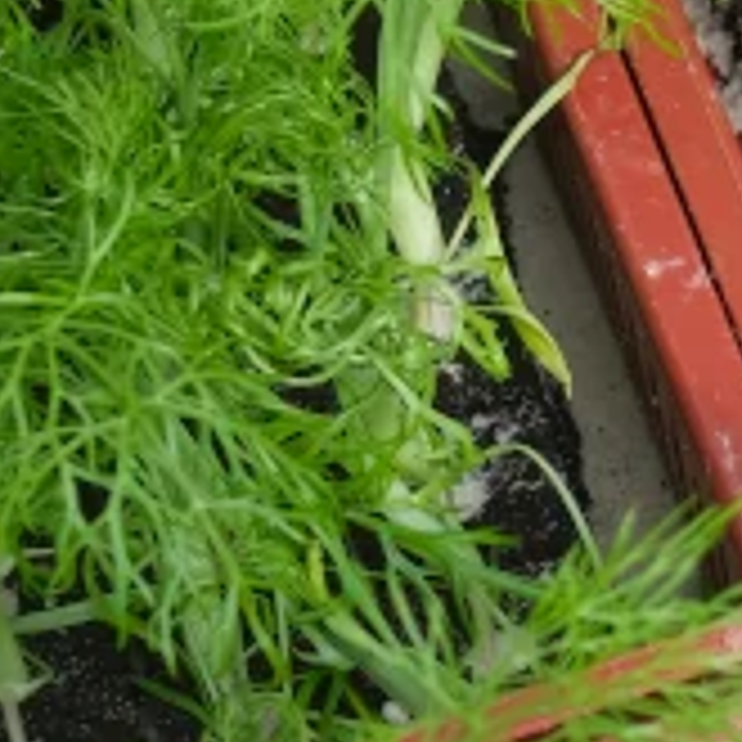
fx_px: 5869
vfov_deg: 7.2
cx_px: 2172
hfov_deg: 6.6
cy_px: 119
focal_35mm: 242
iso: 160
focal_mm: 31.5
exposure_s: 1/180
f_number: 5.6
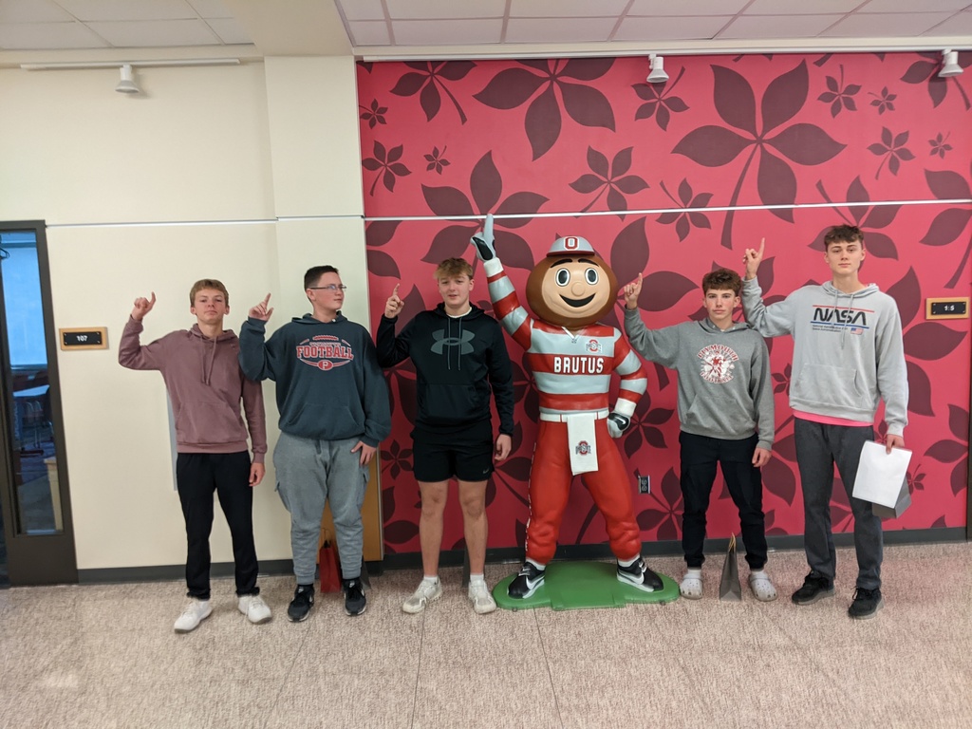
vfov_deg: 51.4
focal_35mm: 27
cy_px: 364
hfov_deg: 65.3
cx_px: 486
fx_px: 758
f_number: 1.8
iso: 105
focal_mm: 4.44
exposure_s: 1/24
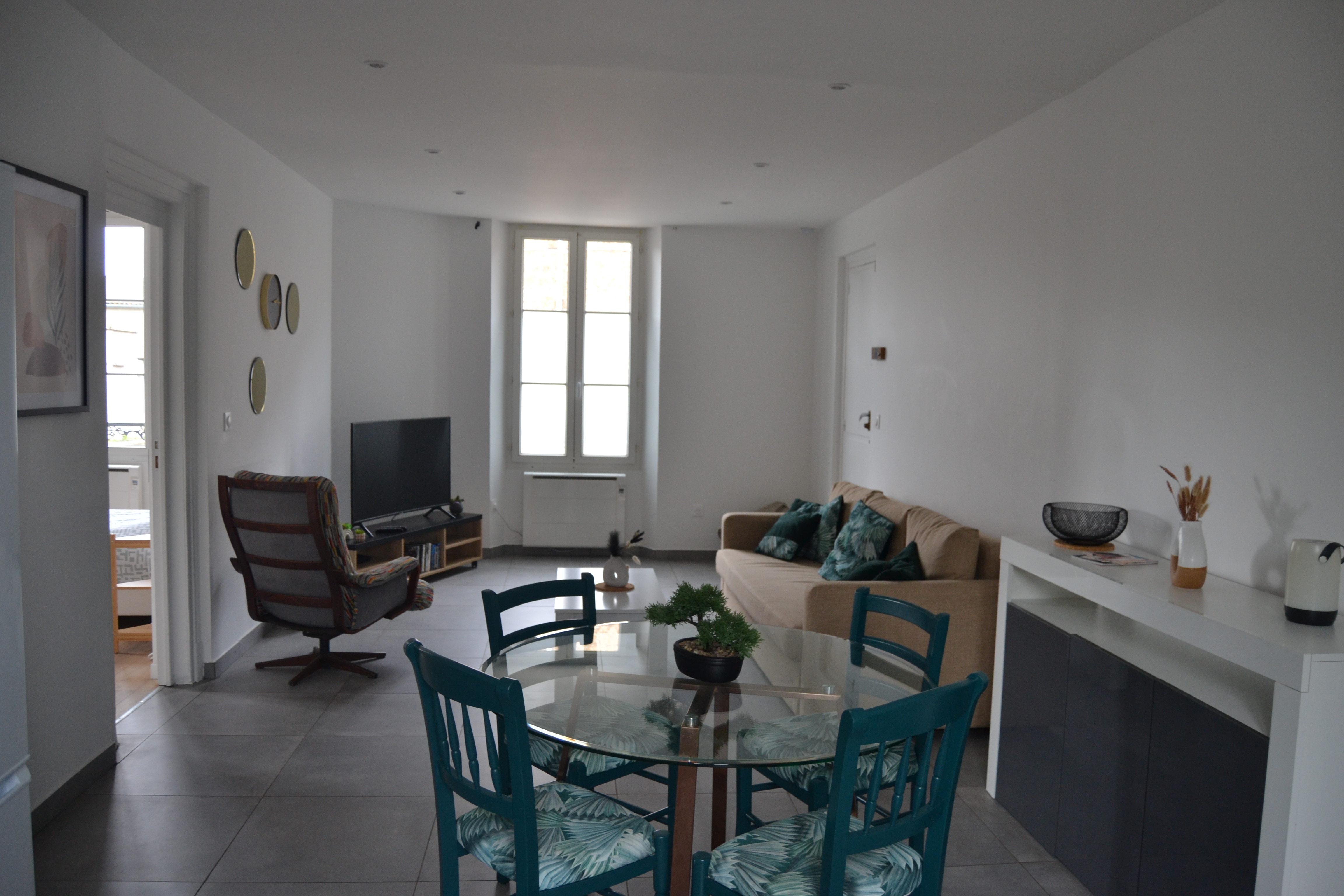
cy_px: 448
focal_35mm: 27
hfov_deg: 67.4
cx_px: 672
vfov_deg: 47.9
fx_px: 1008
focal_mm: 18
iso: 400
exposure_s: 1/60
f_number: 4
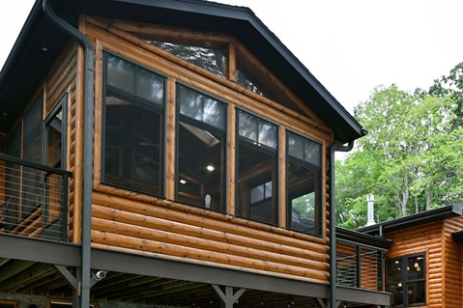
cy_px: 294
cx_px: 212
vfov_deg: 35.8
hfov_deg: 55.7
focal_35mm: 34
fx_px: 437
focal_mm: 15
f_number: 5.6
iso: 250
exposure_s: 1/250
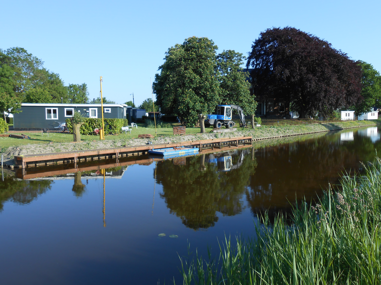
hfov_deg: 60.0
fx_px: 330
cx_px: 190
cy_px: 142
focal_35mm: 30
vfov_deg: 46.8
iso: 80
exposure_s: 1/400
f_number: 3.8
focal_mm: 5.3
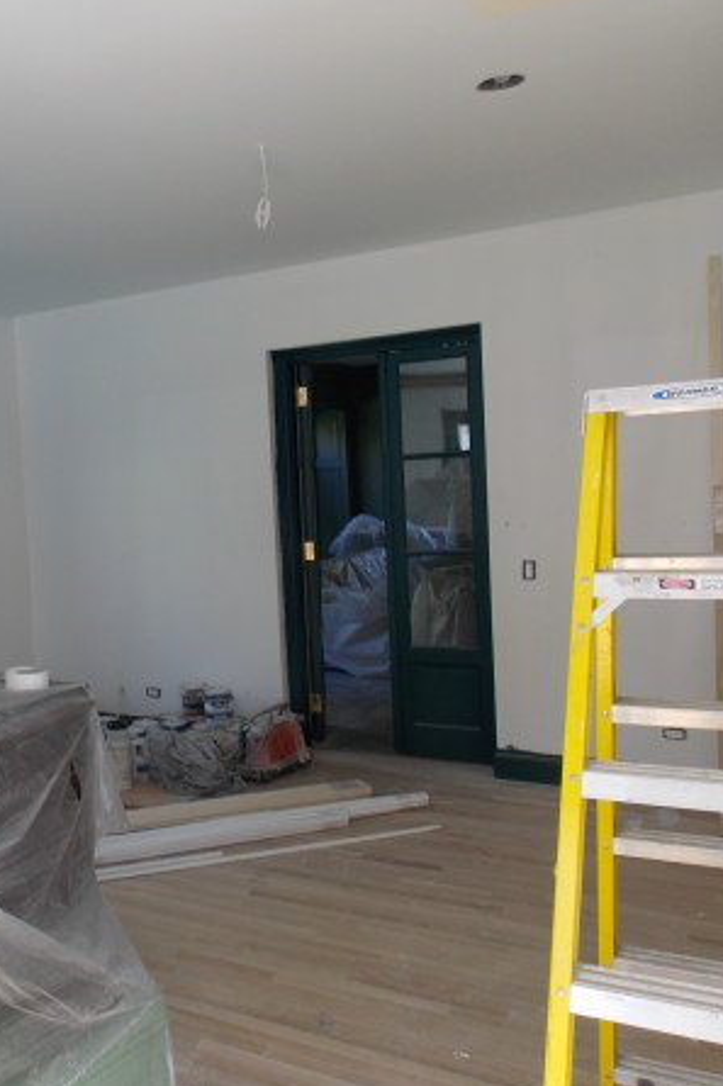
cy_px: 532
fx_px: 995
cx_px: 111
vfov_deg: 57.2
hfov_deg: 38.0
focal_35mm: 33
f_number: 3.1
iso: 100
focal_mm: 4
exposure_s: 1/30
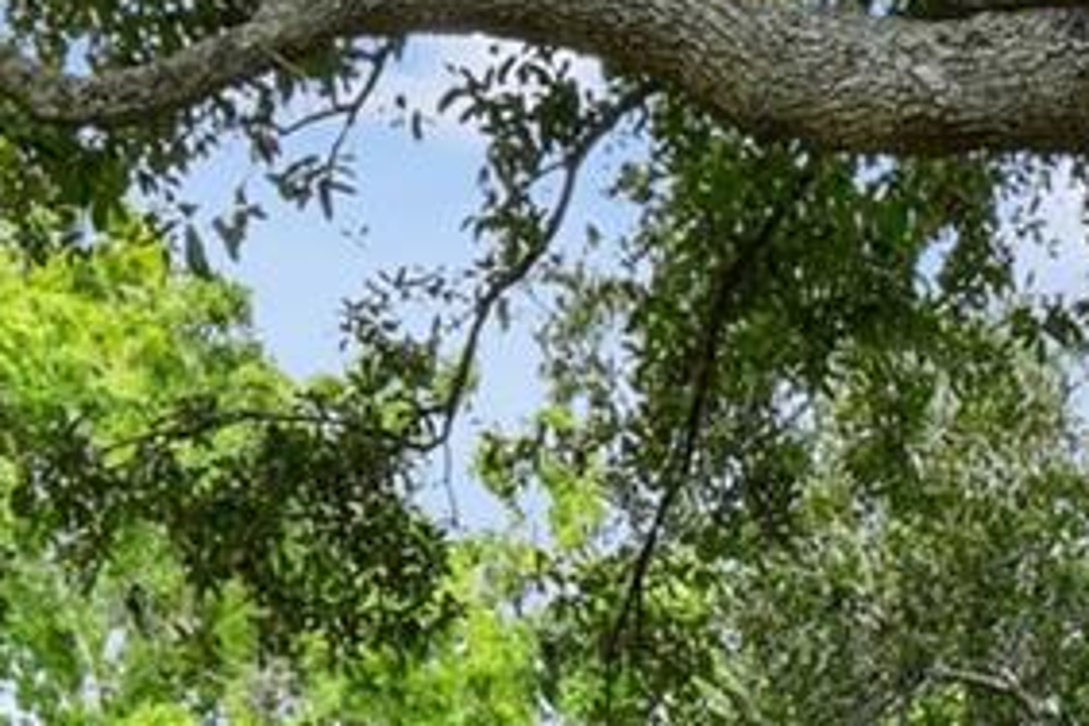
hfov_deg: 22.8
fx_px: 2571
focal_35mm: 85
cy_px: 1579
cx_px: 1143
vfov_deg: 13.2
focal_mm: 10
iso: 100
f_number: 7.1
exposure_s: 1/20
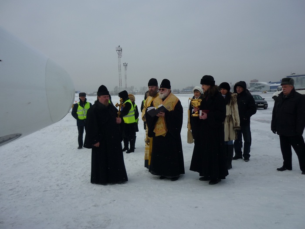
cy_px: 114
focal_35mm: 33
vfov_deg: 42.9
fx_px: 291
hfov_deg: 55.4
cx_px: 152
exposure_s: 1/800
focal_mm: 5.5
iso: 80
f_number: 2.8
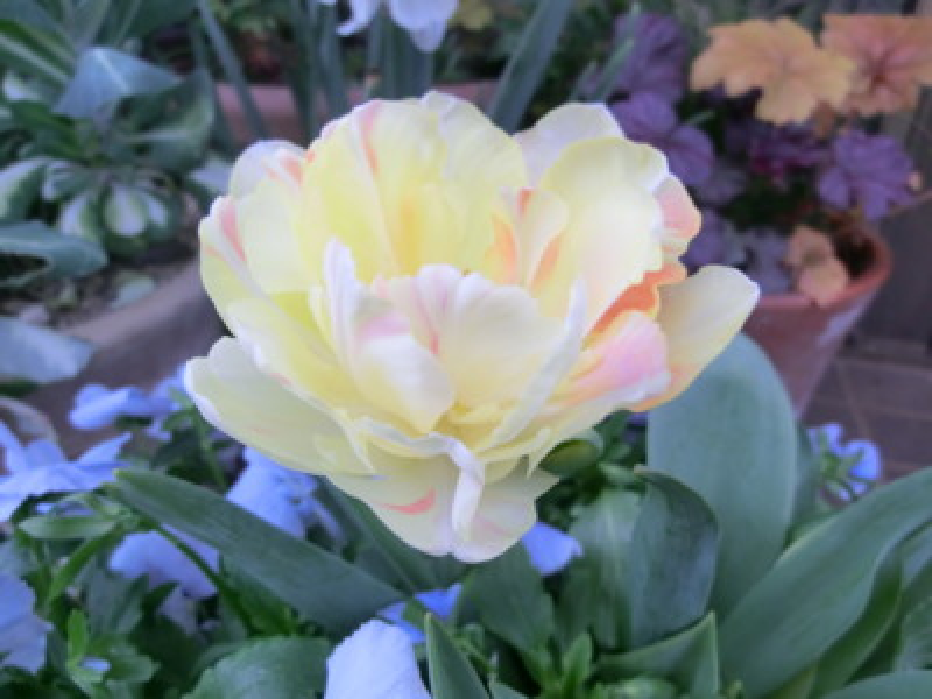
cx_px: 466
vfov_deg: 56.8
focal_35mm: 24
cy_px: 350
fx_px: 646
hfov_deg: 71.6
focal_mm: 4.24
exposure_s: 1/125
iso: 80
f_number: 3
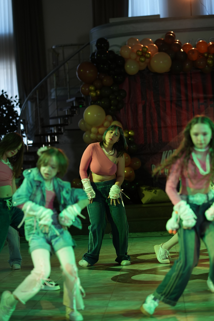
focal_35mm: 85
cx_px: 107
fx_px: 758
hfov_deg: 16.1
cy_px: 160
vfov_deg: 23.9
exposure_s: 1/400
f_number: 2.2
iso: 800
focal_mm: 85
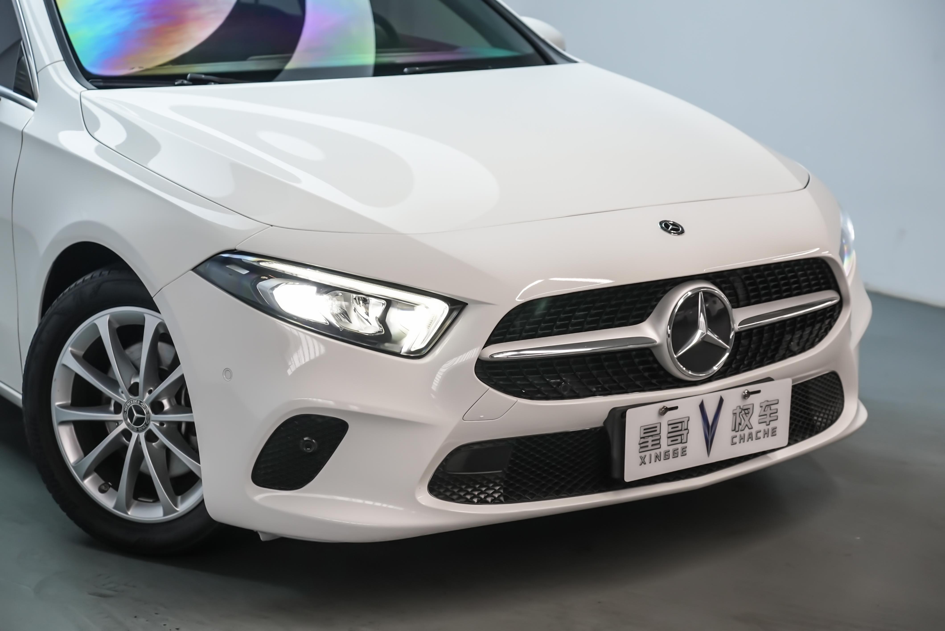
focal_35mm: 68
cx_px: 472
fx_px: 1786
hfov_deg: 29.6
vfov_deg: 20.0
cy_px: 316
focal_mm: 68
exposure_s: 1/160
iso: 2000
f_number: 4
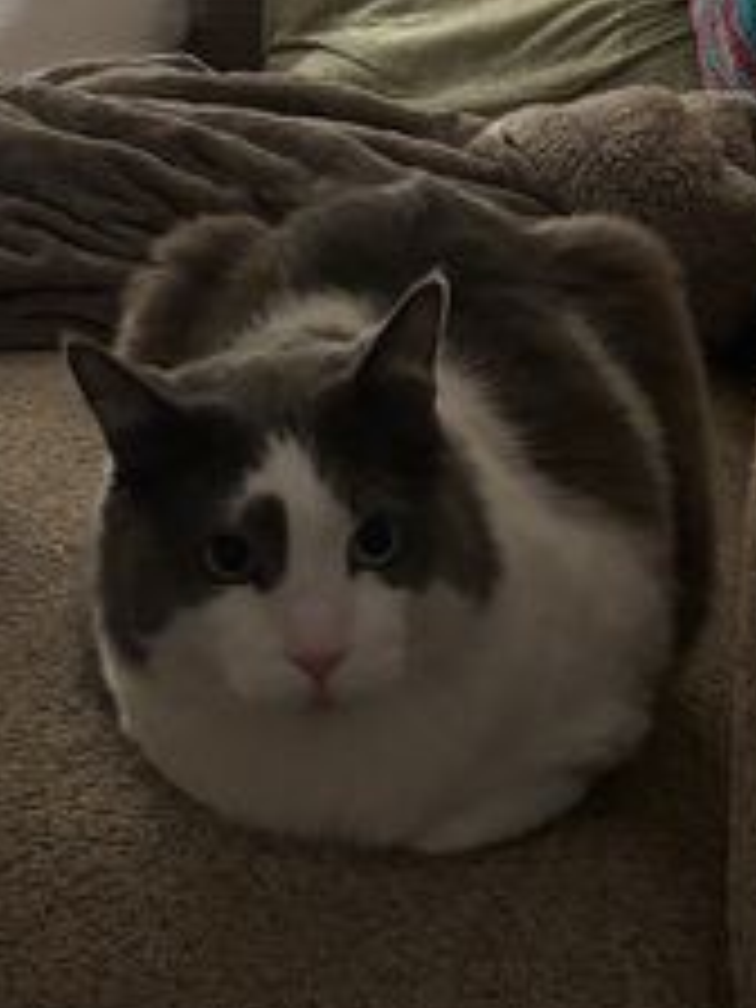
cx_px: 32
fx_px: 2592
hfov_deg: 16.3
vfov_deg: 21.6
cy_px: 140
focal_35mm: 89
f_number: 1.6
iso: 320
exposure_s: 1/50
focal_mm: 5.96
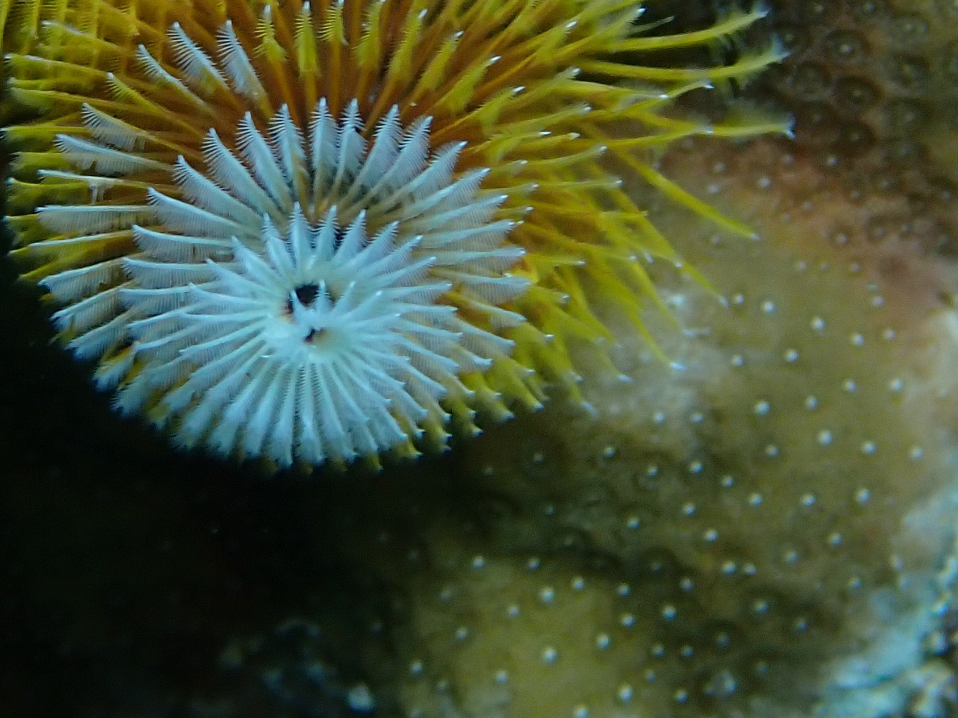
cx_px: 344
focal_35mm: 237
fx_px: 6559
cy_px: -41
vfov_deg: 6.2
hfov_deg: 8.4
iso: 200
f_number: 6.3
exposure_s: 1/320
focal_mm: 18
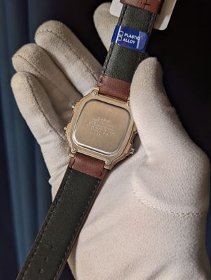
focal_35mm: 48
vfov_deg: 39.6
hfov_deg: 30.3
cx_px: 106
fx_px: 389
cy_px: 140
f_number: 1.85
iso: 47
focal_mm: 6.81
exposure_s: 1/150
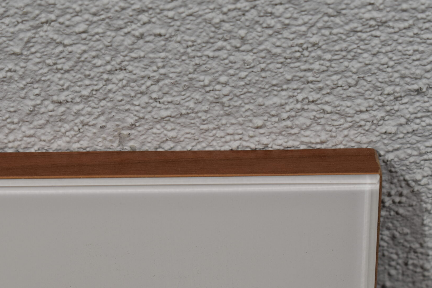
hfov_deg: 15.9
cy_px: 201
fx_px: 1546
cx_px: 159
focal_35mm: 129
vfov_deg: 10.6
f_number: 8
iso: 320
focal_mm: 55
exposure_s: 1/60
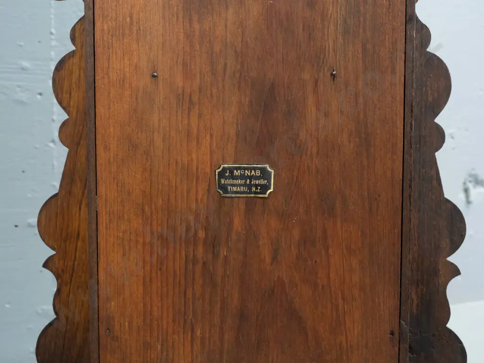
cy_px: 182
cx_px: 242
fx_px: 531
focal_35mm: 38
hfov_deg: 49.0
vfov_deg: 37.7
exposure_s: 1/50
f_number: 5.6
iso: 3200
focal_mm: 19
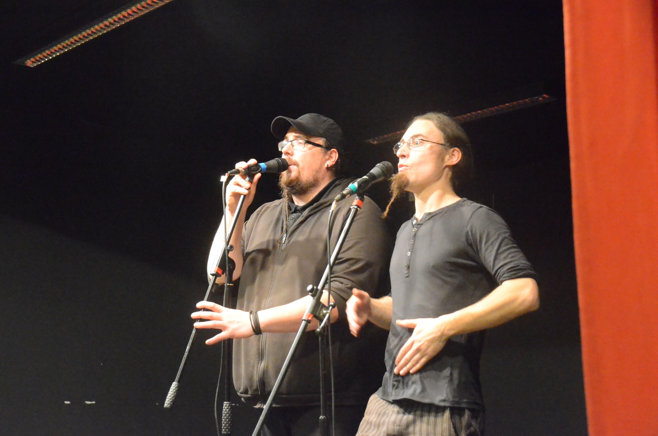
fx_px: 1094
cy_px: 218
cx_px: 329
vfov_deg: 22.5
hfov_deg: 33.5
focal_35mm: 60
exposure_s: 1/125
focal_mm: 40
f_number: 5.6
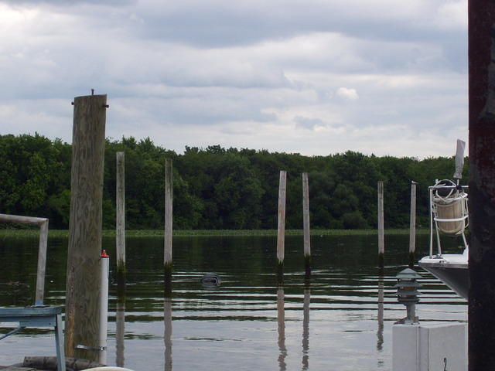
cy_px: 186
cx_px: 248
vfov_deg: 13.7
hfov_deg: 18.2
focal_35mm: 108
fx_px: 1544
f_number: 4.6
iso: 100
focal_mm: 18
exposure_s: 1/250
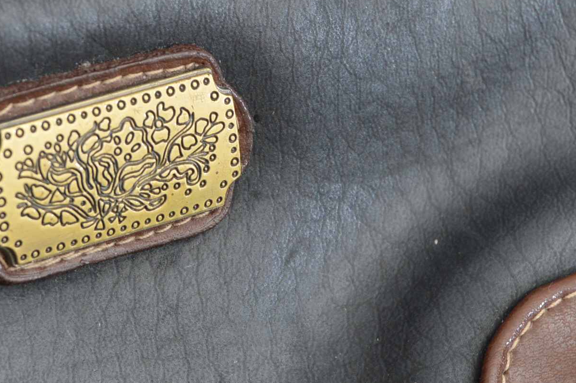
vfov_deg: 8.7
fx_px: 2510
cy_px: 241
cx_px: 181
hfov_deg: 13.1
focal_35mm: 157
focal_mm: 42
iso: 200
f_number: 5
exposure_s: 1/200
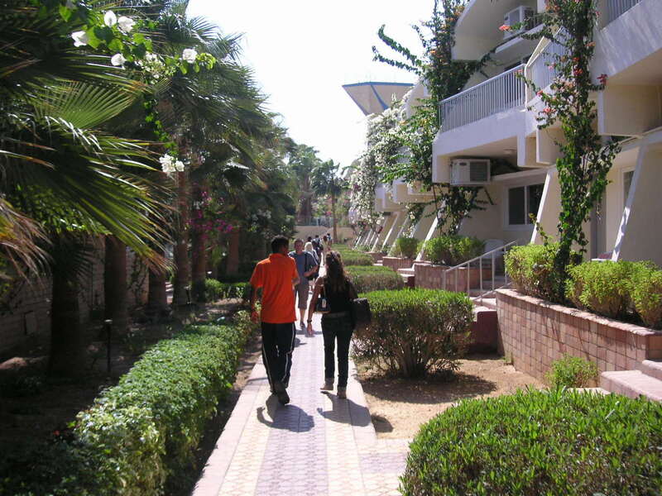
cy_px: 248
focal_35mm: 37
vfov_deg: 38.7
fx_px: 708
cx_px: 331
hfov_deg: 50.1
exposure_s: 1/180
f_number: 6.7
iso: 50
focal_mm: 6.1
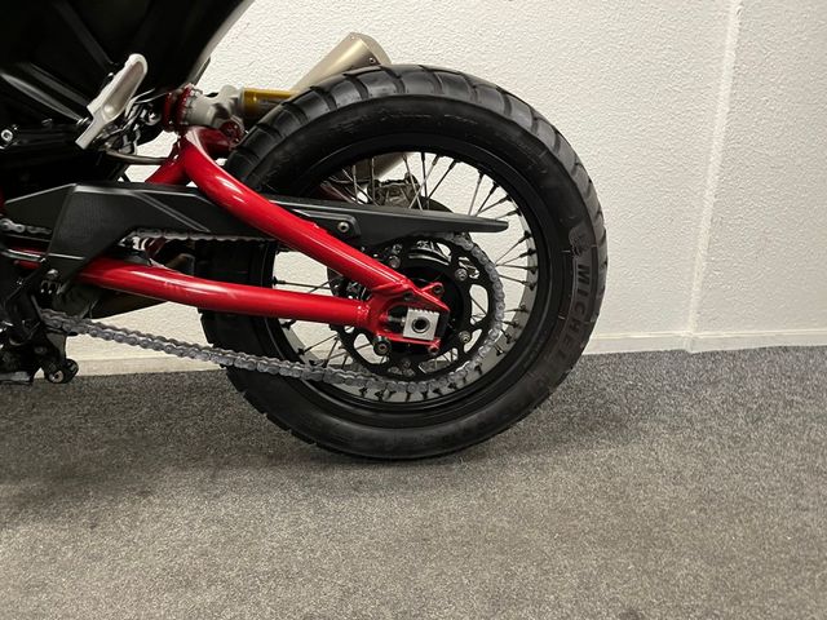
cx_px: 414
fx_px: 621
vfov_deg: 53.1
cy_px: 310
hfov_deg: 67.3
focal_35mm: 26
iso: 320
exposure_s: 1/50
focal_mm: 5.1
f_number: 1.6
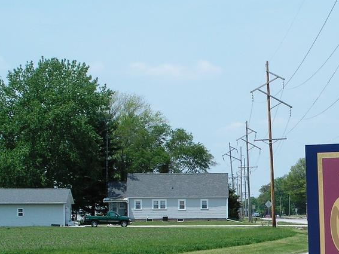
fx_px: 1410
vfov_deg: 10.2
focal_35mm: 144
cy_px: 244
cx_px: 355
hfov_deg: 13.5
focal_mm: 11.4
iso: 50
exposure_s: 1/400
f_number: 4.8
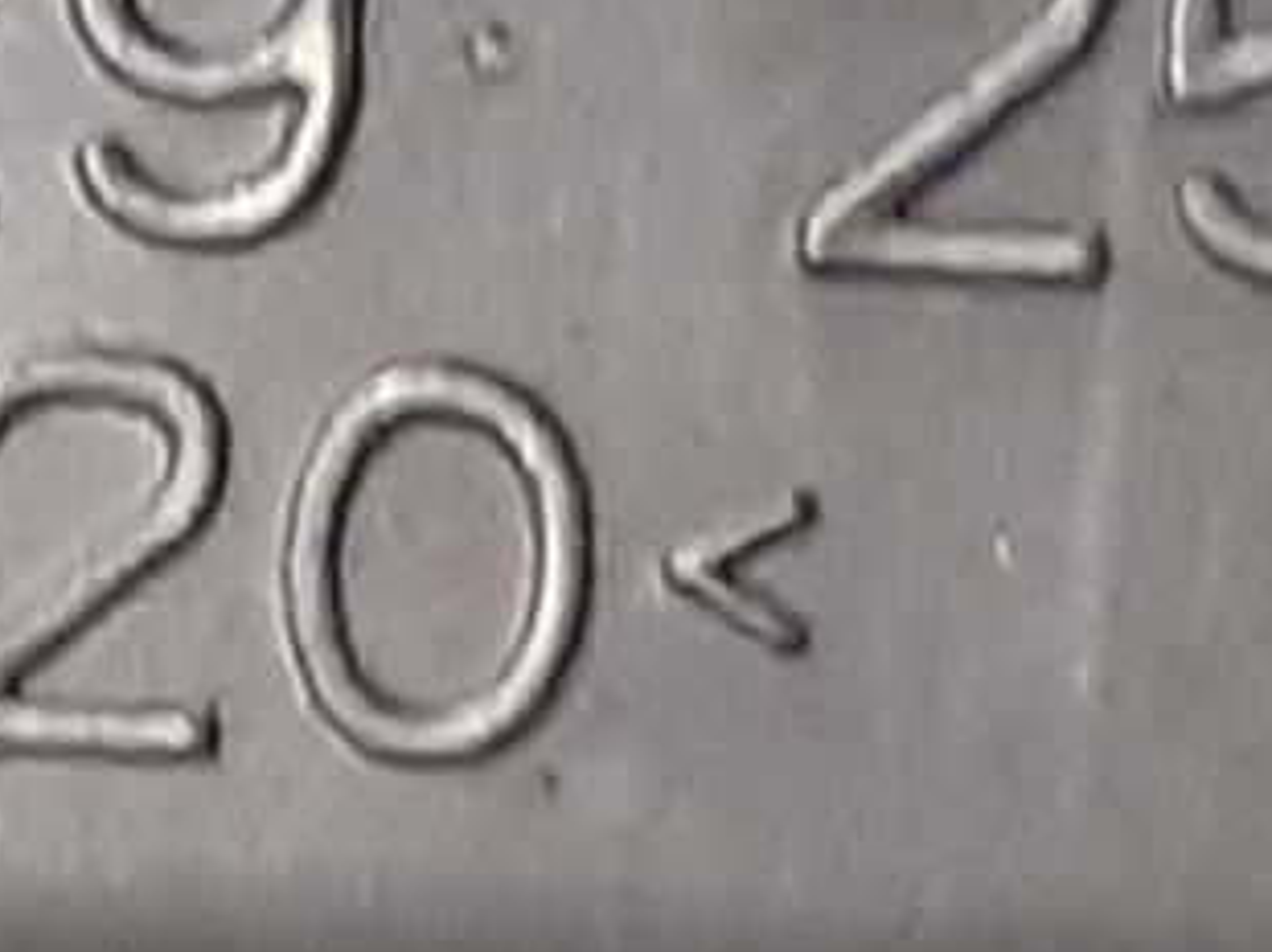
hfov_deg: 11.5
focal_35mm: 172
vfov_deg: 8.6
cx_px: 300
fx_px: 6315
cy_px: 21
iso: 250
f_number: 1.7
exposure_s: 1/50
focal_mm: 3.93
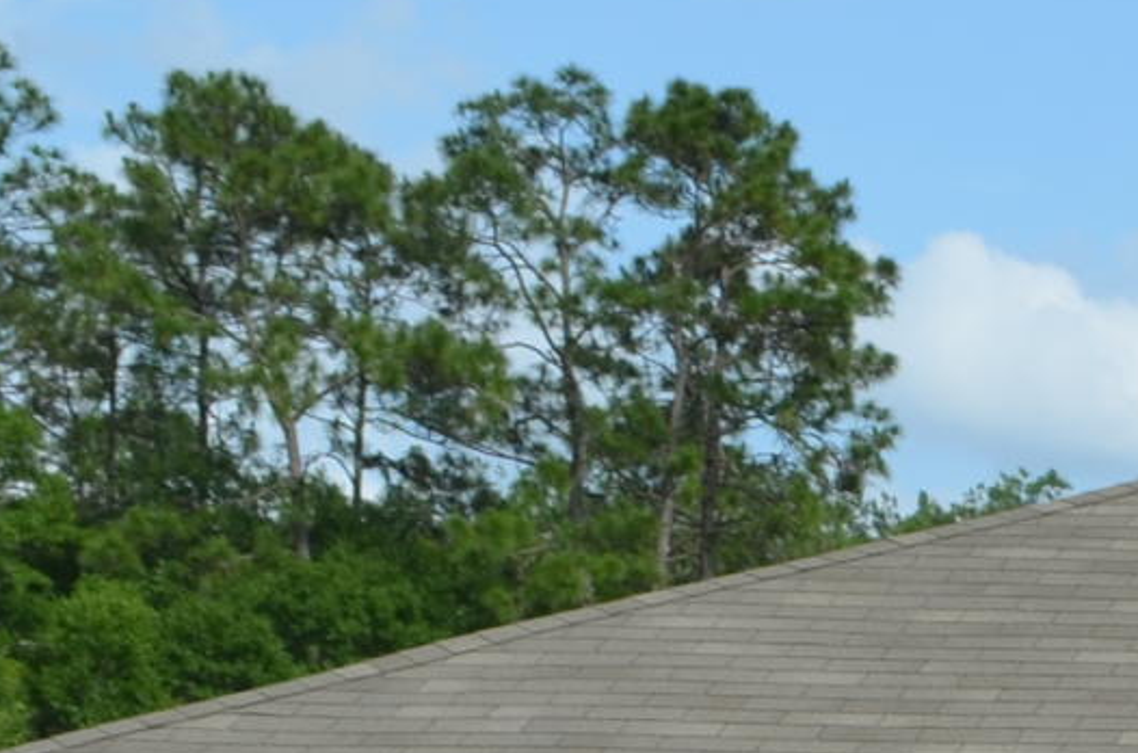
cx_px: 2187
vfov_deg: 8.5
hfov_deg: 12.1
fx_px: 4856
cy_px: 1390
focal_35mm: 154
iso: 100
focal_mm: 18
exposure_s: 1/320
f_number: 8
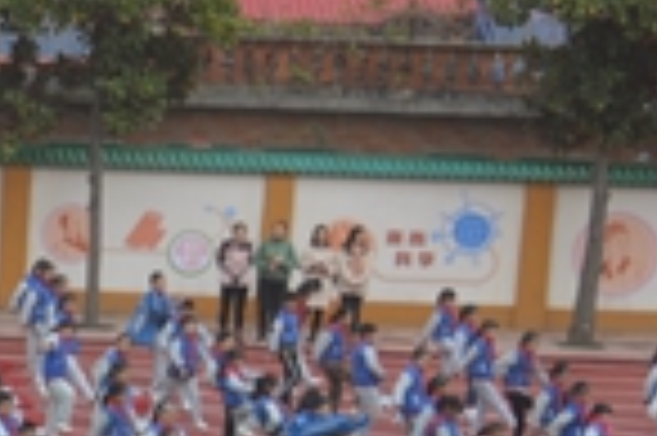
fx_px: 3591
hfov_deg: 9.2
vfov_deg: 6.9
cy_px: 483
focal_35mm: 197
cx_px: -990
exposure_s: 1/160
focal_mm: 24
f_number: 6.3
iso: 100
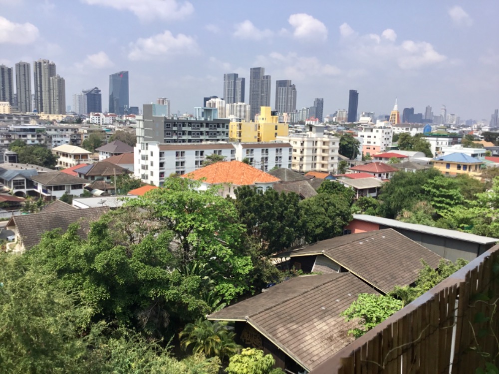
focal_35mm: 31
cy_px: 187
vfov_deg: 45.4
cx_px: 250
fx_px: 447
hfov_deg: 58.4
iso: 25
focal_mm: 3.3
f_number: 2.4
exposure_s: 1/1335
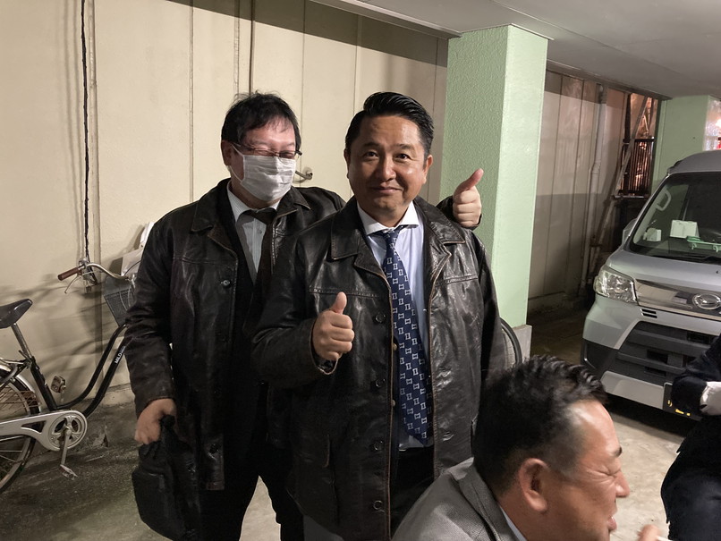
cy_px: 270
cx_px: 360
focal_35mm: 28
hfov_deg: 63.4
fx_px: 583
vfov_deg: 49.8
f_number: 1.8
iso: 640
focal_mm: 3.99
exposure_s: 1/17
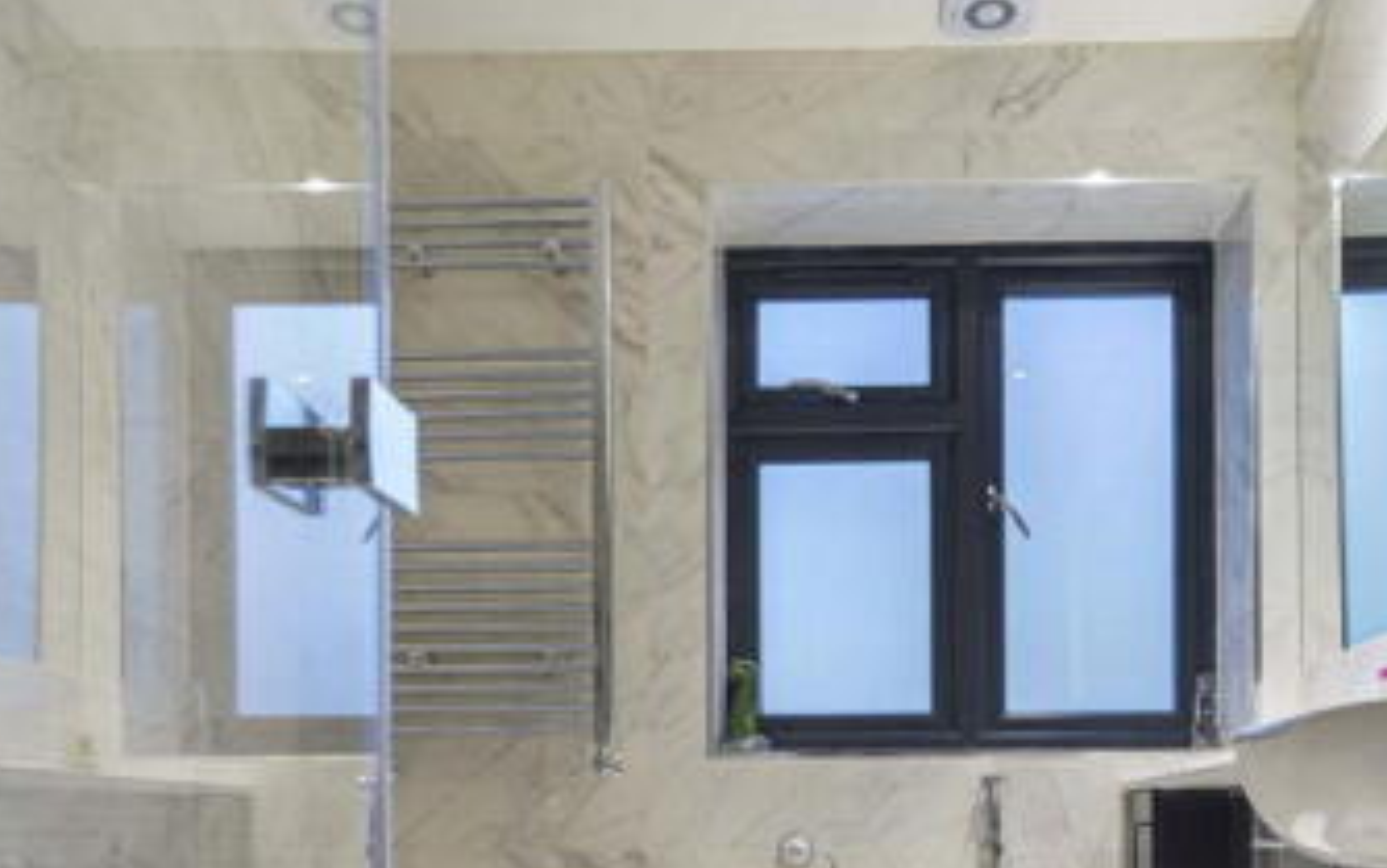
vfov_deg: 35.9
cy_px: 853
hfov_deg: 59.2
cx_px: 831
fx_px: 1210
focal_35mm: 32
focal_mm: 16
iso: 100
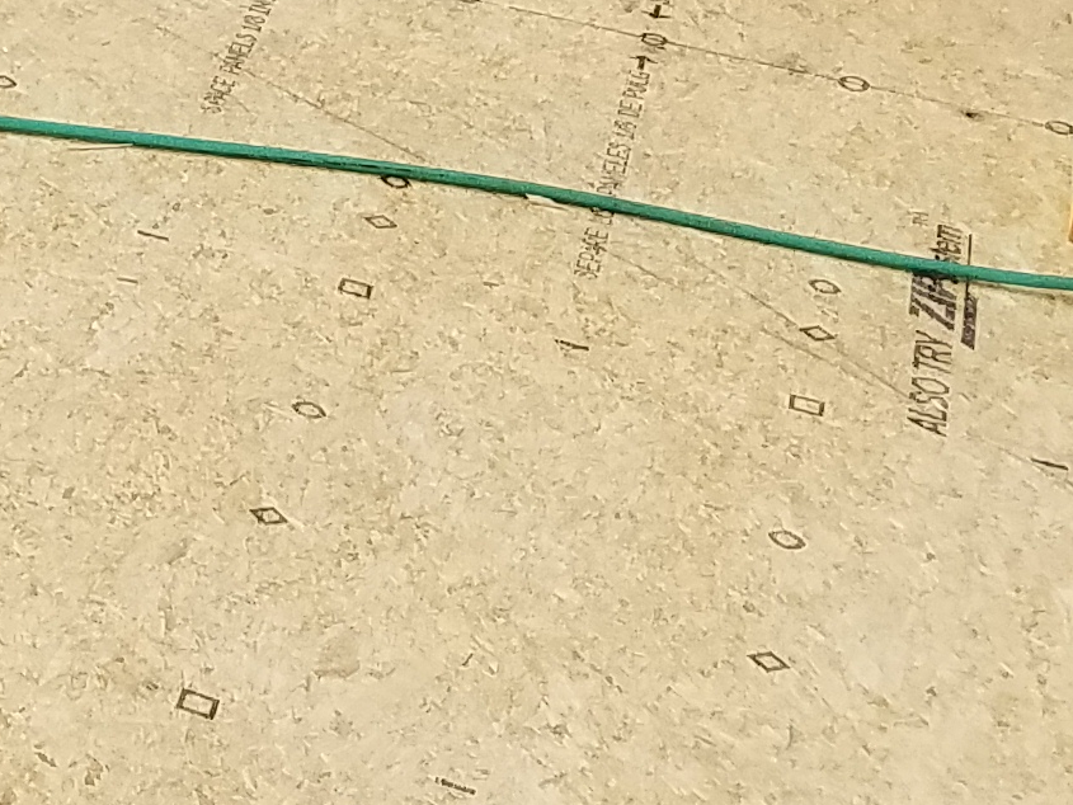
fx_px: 3844
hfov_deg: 13.3
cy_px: -888
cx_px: -1164
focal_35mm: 124
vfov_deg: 10.8
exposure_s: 1/3088
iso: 50
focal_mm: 4.2
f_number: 1.7
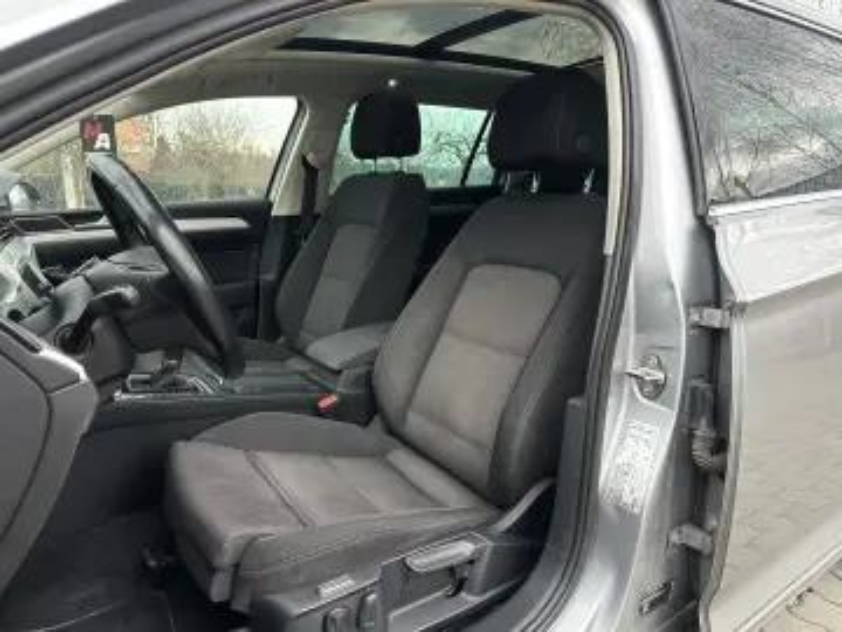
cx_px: 421
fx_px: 584
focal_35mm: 24
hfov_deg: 71.6
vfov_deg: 56.8
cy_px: 316
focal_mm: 6.86
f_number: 1.78
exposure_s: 1/183
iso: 64
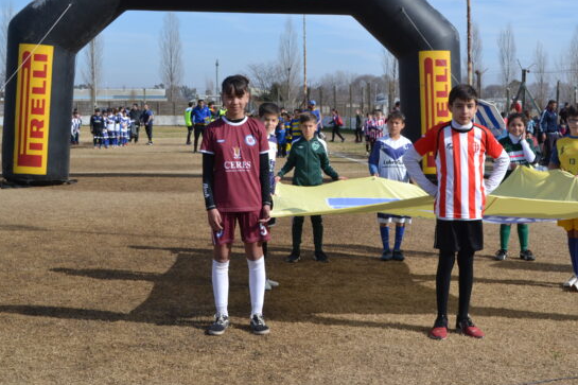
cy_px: 183
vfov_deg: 24.6
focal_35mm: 55
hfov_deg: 35.9
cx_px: 383
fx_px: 883
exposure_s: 1/250
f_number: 8
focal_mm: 26
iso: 100
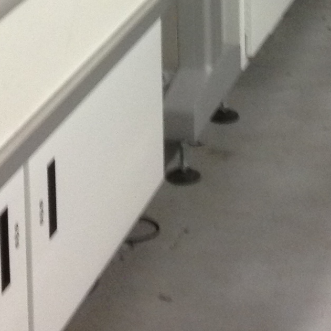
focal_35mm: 160
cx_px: 181
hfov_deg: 10.9
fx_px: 1731
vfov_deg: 10.5
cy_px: -204
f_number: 2.4
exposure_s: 1/20
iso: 125
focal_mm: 4.28
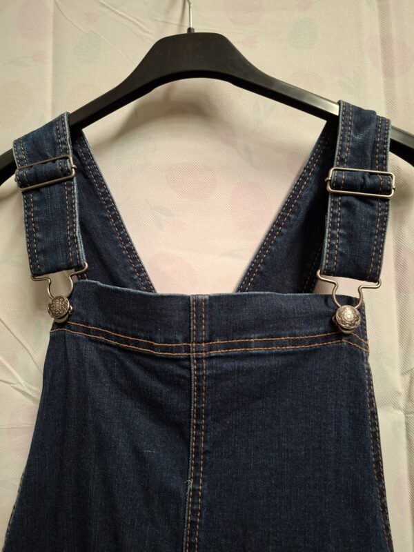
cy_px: 276
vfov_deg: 73.9
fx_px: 367
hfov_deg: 58.9
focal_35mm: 23
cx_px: 207
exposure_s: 1/50
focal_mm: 5.54
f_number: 1.8
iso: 200
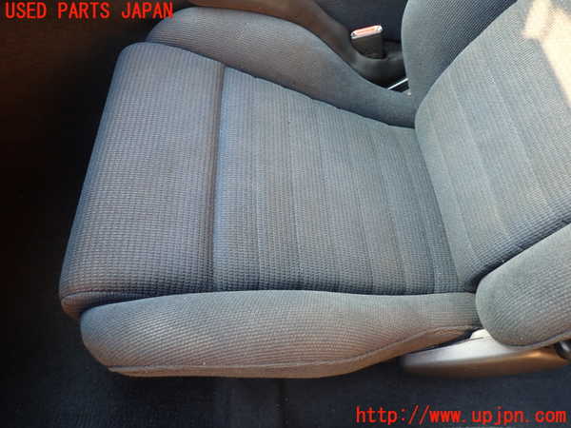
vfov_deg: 54.9
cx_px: 286
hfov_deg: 69.4
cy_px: 214
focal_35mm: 25
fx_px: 412
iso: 200
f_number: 2
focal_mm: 4.5
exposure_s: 1/40
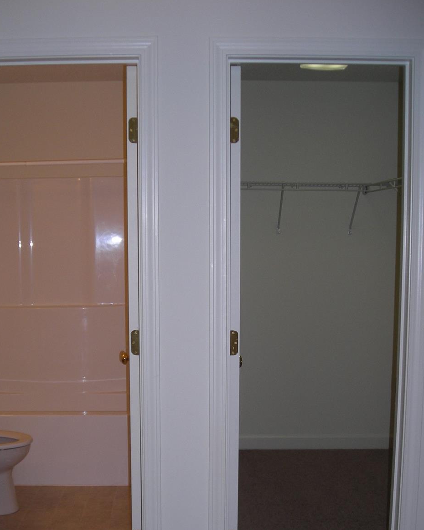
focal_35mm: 49
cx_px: 170
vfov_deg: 37.7
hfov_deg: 30.7
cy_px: 345
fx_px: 769
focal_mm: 6.3
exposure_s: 1/60
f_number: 3.2
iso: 58
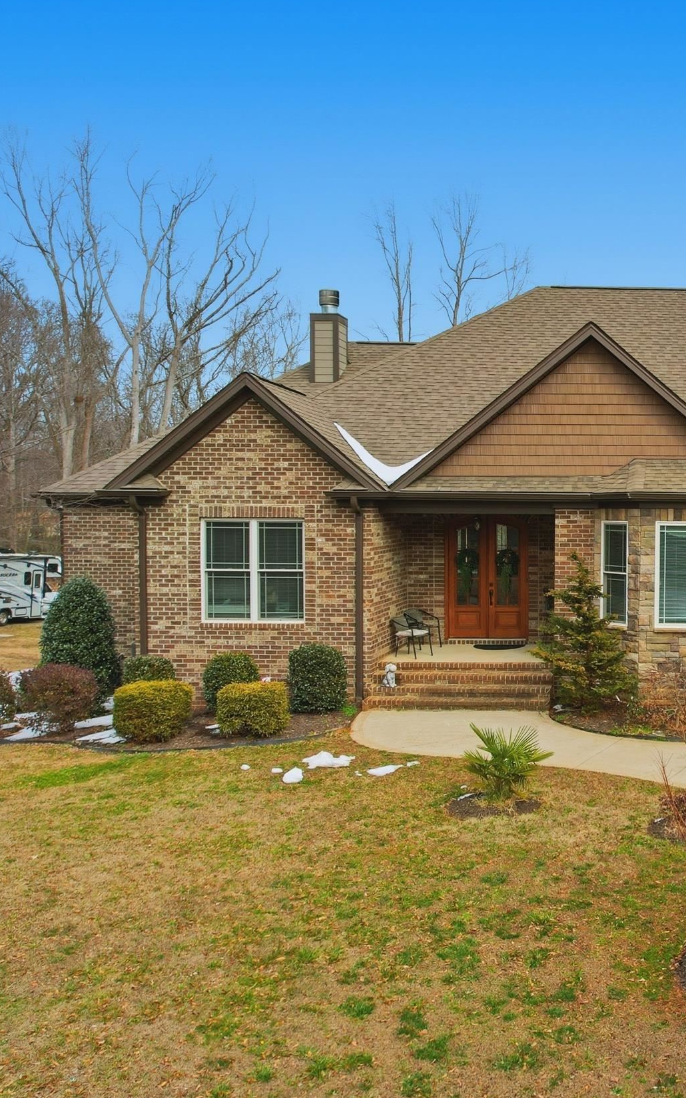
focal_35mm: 34
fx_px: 1017
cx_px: 690
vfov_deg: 56.7
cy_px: 546
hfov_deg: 33.9
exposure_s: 1/500
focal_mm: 8.4
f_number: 2.8
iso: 130
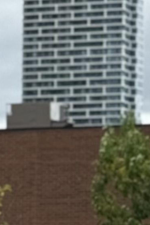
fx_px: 2248
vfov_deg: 5.7
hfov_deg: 3.7
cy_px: 290
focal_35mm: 360
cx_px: -372
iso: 64
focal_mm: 6.76
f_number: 1.78
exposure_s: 1/4098
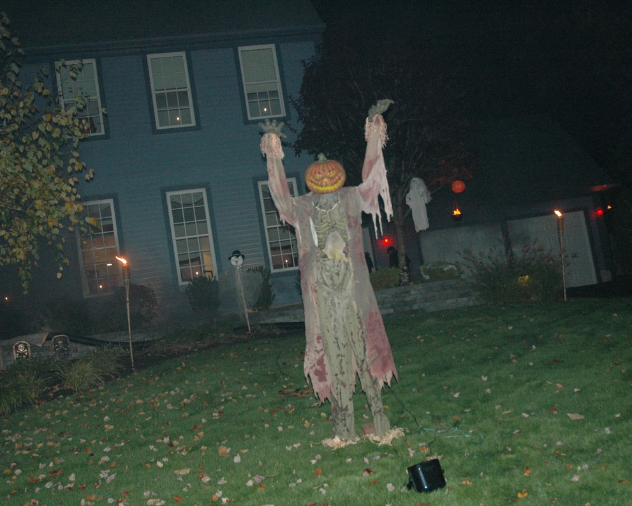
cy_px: 253
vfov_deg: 35.2
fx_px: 796
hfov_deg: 43.3
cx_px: 332
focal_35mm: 43
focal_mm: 25
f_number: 4
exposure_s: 1/60
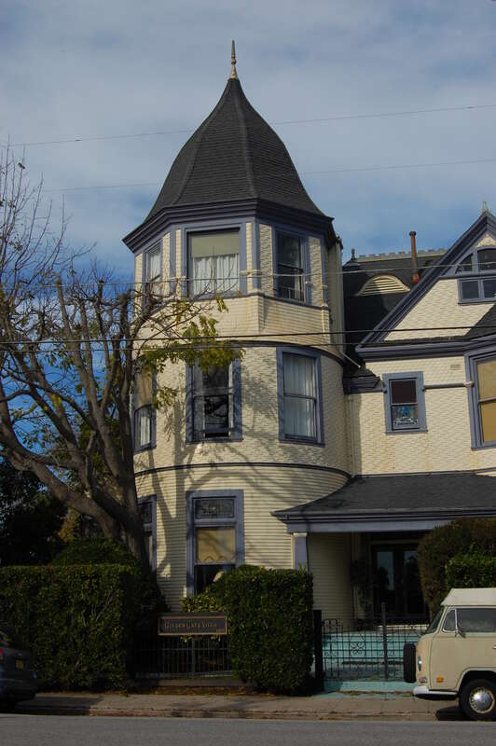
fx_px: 869
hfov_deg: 31.8
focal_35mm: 42
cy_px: 373
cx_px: 248
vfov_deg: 46.4
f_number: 16
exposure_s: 1/160
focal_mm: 28
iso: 200
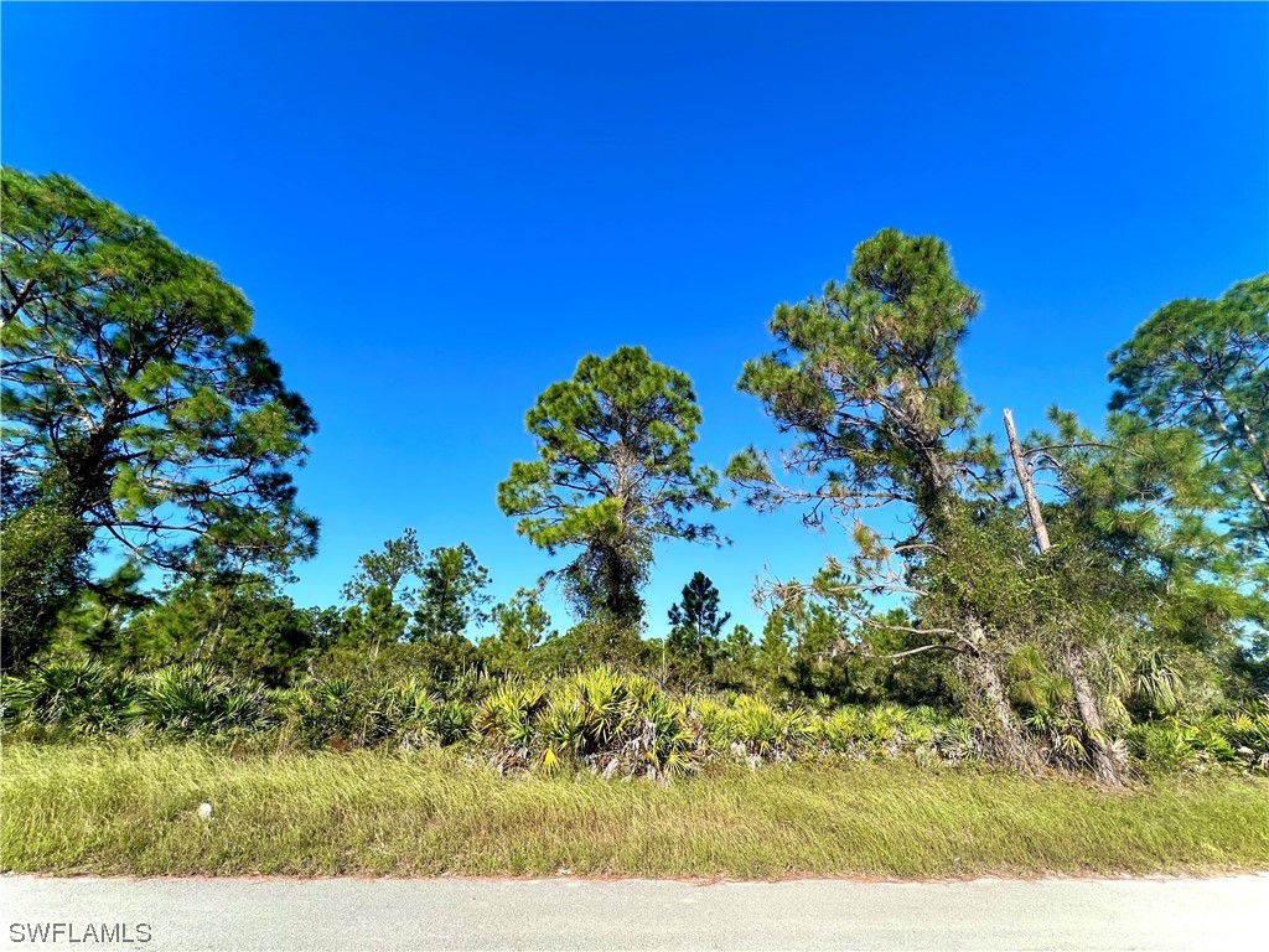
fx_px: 477
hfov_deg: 106.2
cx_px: 634
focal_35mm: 13
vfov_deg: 89.9
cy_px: 476
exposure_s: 1/1233
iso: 32
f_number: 1.8
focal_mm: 1.57
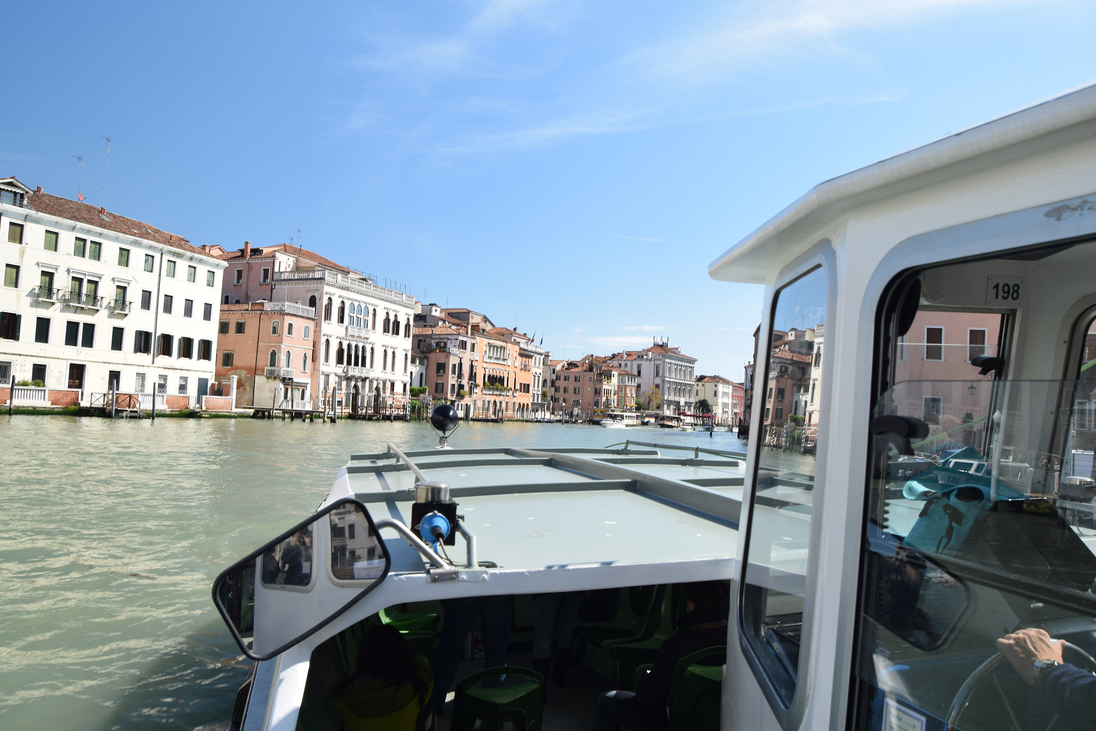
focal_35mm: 27
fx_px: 822
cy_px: 366
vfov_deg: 47.9
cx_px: 548
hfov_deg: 67.4
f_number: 9
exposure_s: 1/60
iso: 100
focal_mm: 18
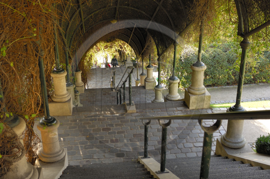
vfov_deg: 31.8
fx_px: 315
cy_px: 90
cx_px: 135
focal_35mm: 42
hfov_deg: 46.5
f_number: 4
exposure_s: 1/100
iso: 160
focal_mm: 28
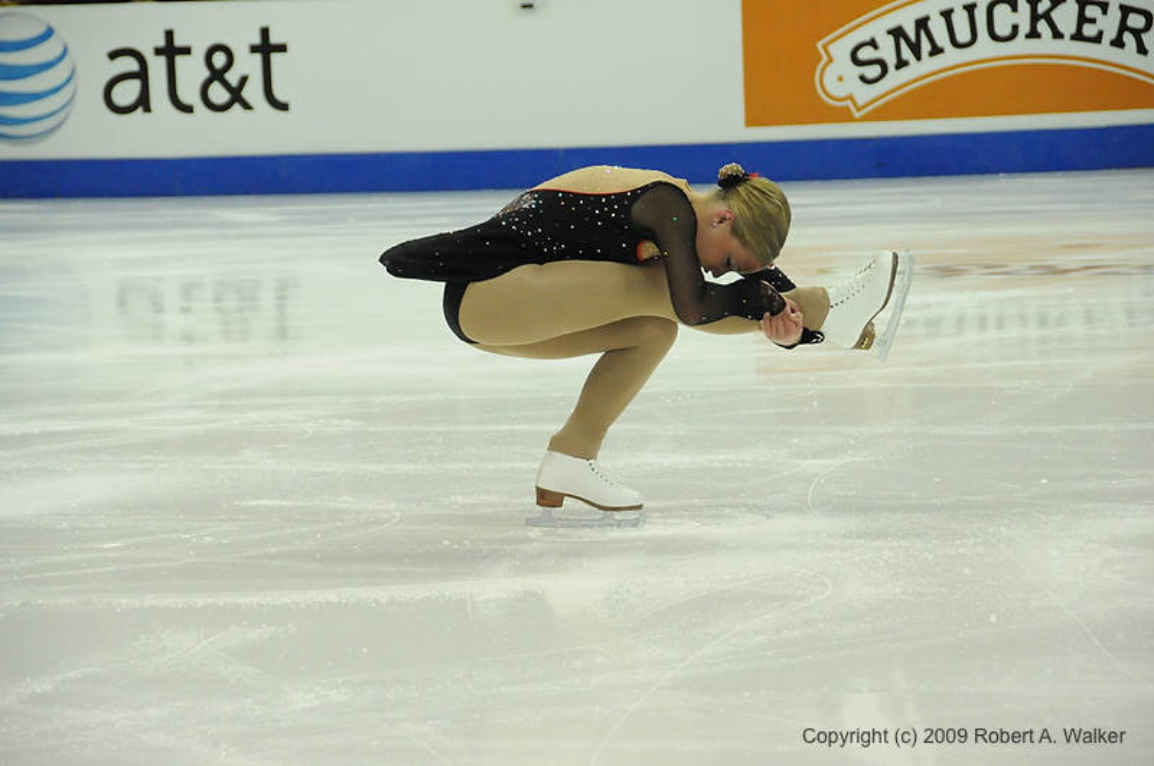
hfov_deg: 13.1
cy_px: 383
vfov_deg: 8.7
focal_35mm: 158
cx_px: 577
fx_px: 5042
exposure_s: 1/1000
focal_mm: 105
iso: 3200
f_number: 5.6
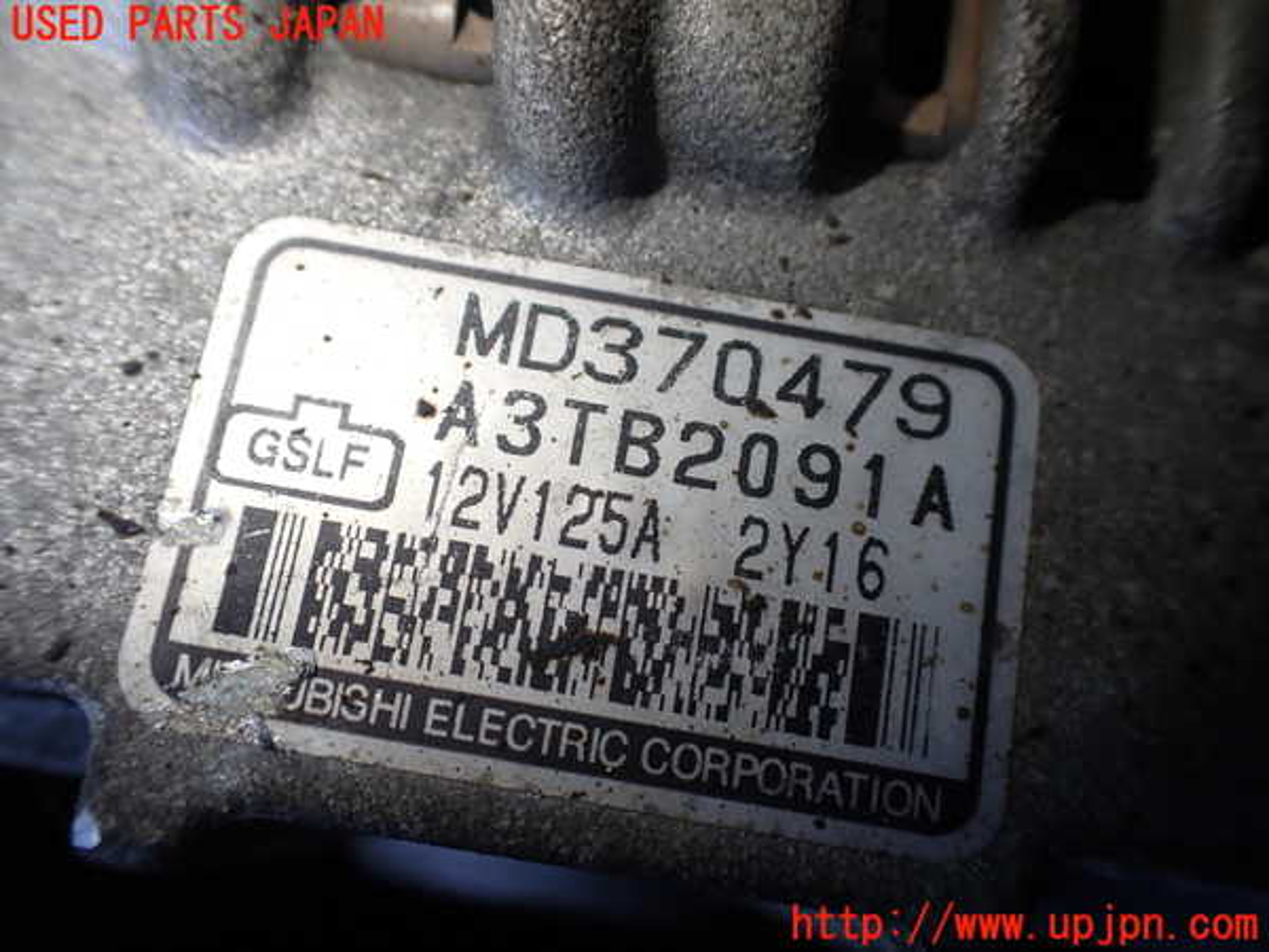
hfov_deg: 60.0
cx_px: 634
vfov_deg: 46.8
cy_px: 476
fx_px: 1100
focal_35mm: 30
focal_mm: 5.4
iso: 100
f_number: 2.3
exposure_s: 1/200
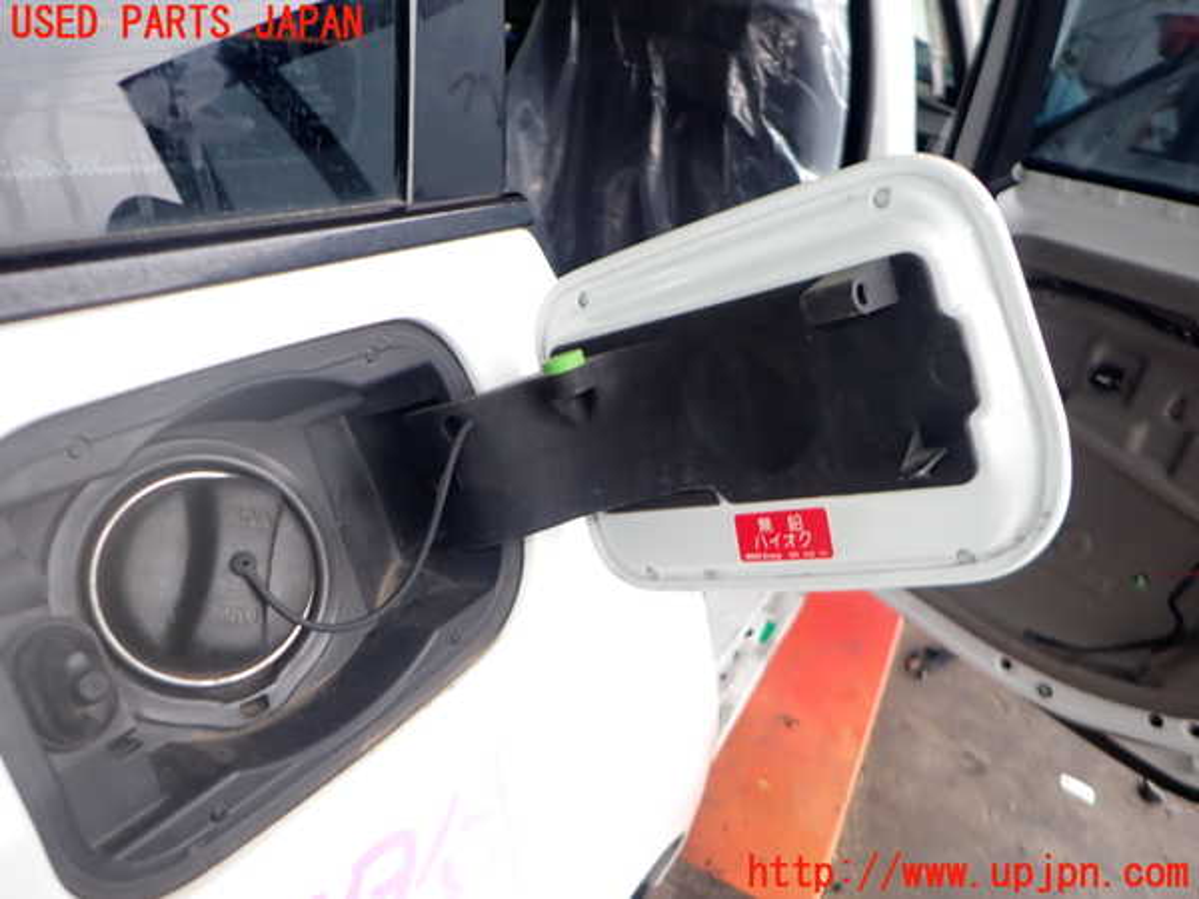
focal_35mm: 25
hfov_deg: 69.4
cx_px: 600
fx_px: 866
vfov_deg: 54.9
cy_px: 450
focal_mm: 4.5
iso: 100
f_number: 2
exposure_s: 1/125
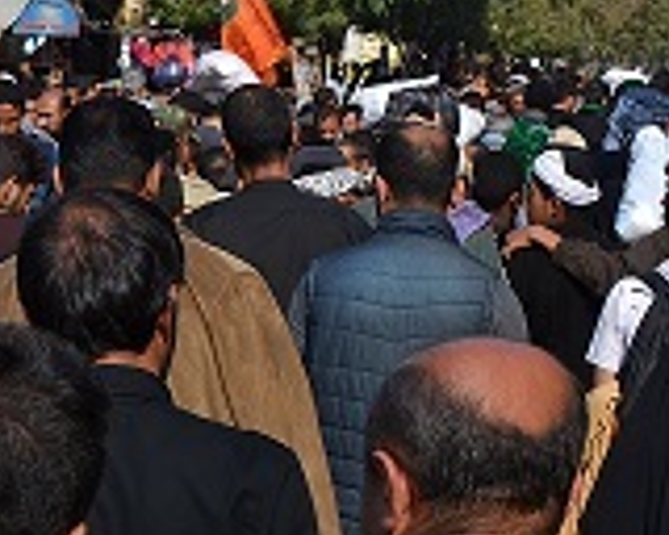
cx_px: 1049
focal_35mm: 183
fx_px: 3623
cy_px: 188
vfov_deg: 8.4
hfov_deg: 10.2
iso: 100
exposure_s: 1/320
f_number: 9
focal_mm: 36
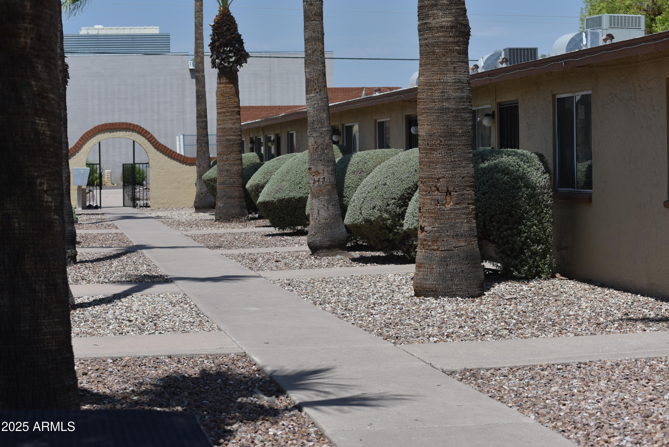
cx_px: 334
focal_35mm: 80
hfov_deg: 25.4
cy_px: 224
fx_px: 1487
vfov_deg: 17.1
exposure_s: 1/500
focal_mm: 80
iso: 220
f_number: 5.6
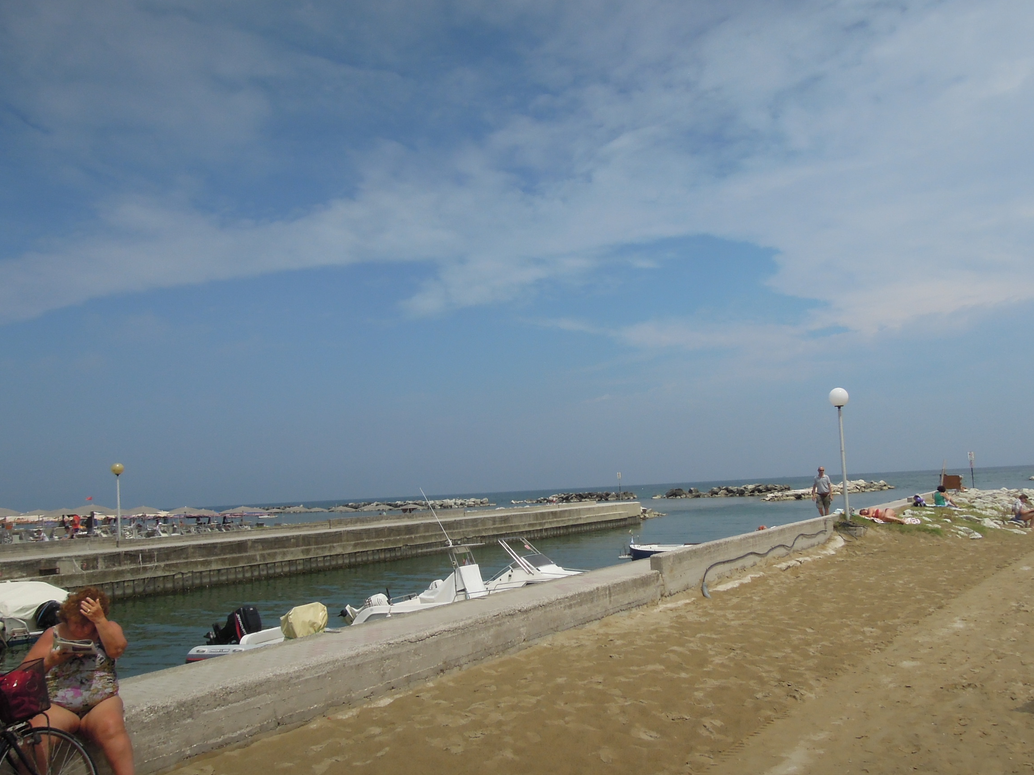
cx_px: 521
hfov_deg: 65.3
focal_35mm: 27
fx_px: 807
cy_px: 412
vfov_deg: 51.3
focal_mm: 4.3
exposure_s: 1/1250
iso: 160
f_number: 6.3
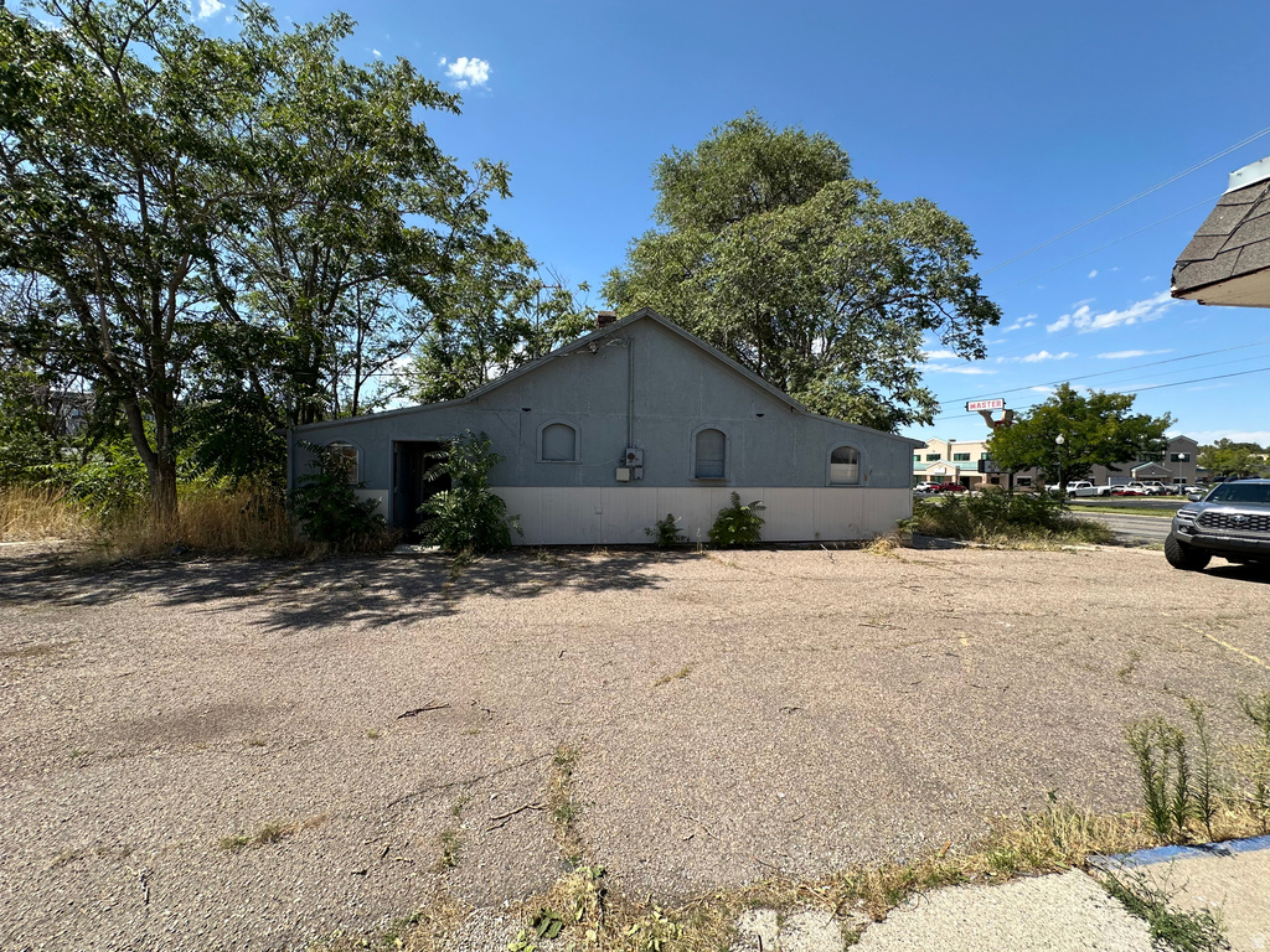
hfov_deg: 102.1
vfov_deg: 85.7
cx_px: 635
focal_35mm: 14
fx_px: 514
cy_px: 476
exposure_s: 1/1247
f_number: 2.2
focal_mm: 2.22
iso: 40
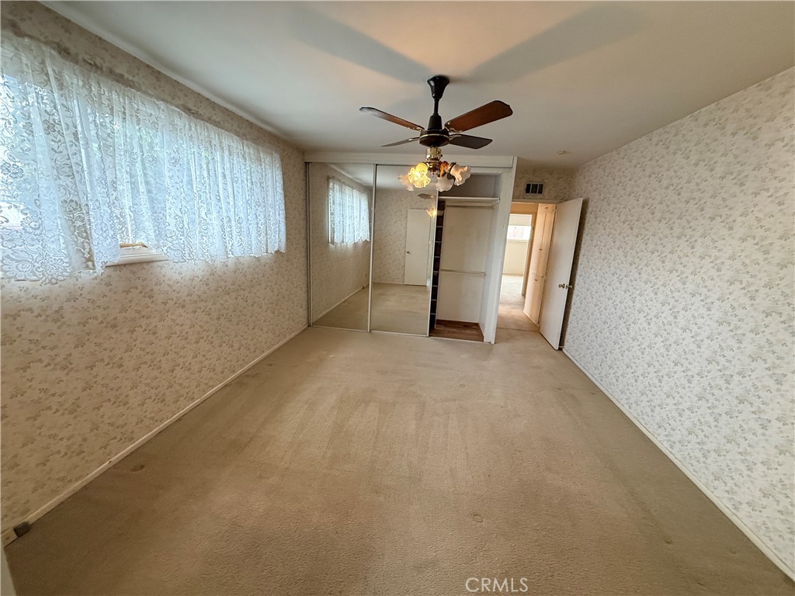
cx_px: 398
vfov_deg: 85.7
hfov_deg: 102.1
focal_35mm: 14
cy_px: 298
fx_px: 322
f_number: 2.2
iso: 500
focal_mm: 2.22
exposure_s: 1/120
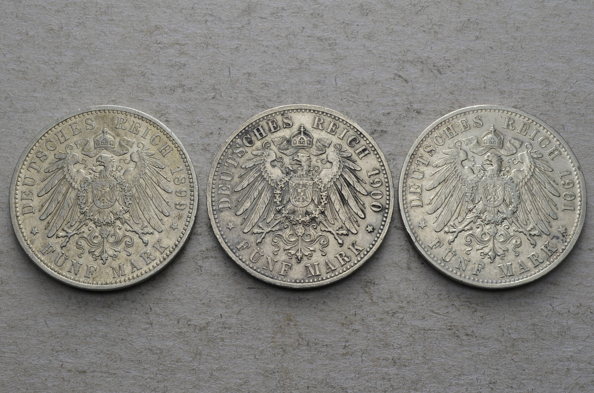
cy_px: 196
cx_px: 297
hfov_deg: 35.1
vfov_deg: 23.7
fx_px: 939
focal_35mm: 57
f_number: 14
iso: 400
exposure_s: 1/250
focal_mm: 38
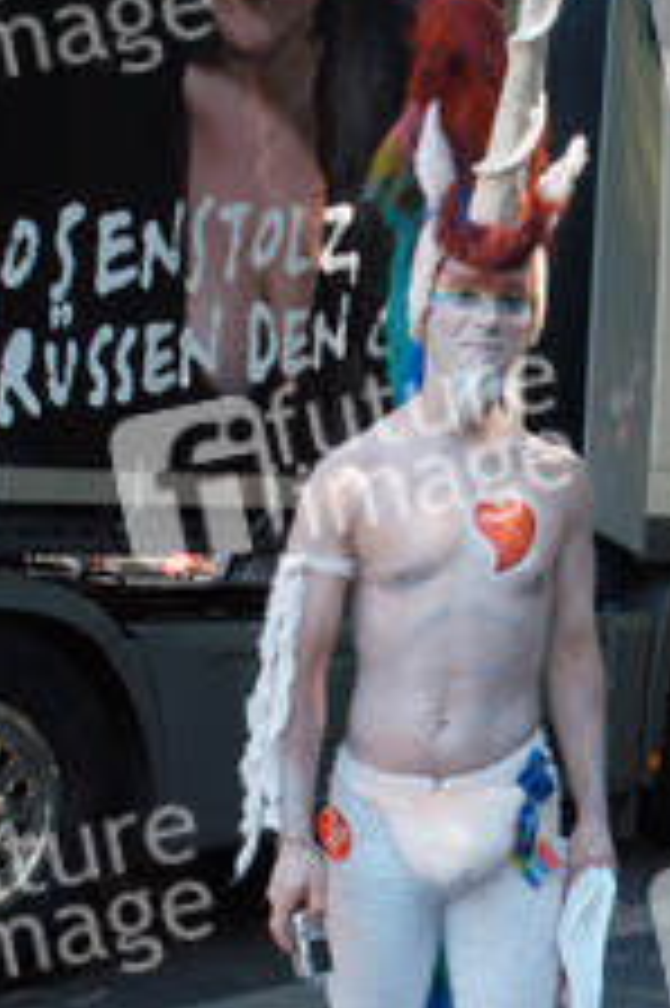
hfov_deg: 18.1
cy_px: 688
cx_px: 472
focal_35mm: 75
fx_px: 2097
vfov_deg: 26.8
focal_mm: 28
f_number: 9
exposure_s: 1/60
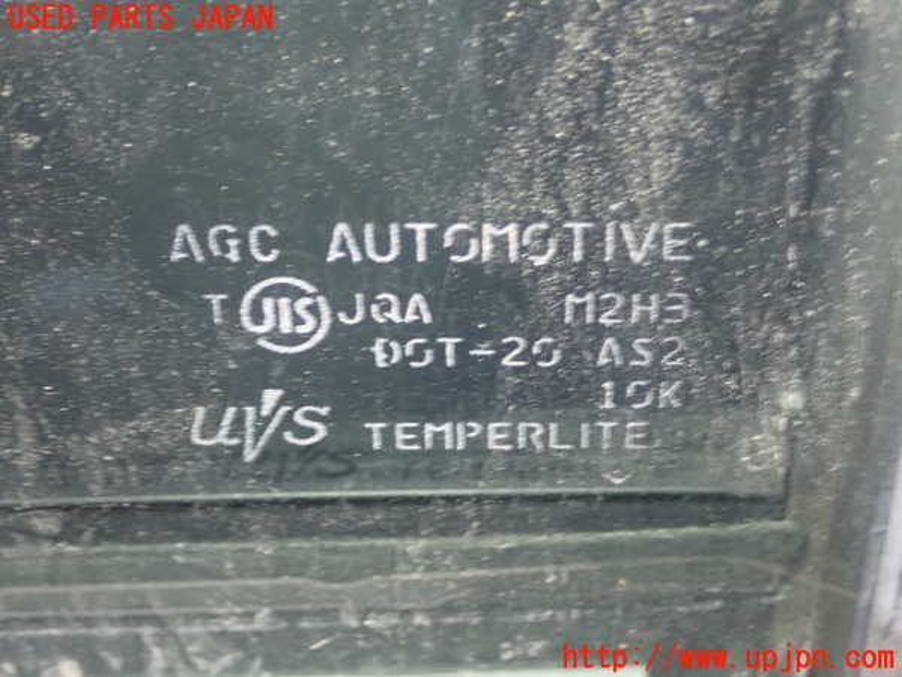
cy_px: 338
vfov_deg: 25.7
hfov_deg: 33.8
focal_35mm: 57
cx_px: 451
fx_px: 1485
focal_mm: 10.29
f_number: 3.5
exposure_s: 1/13
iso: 1250
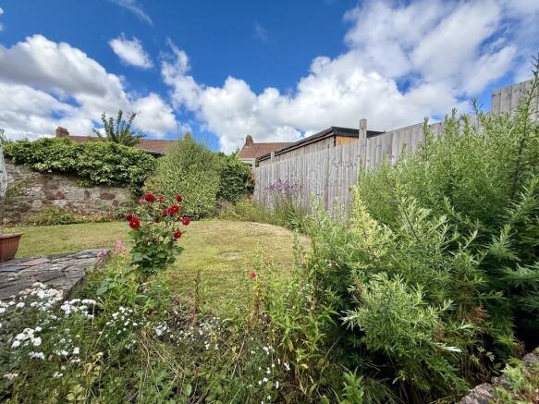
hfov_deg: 102.1
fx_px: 218
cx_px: 270
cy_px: 202
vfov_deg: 85.7
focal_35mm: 14
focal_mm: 2.22
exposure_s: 1/820
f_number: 2.2
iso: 64
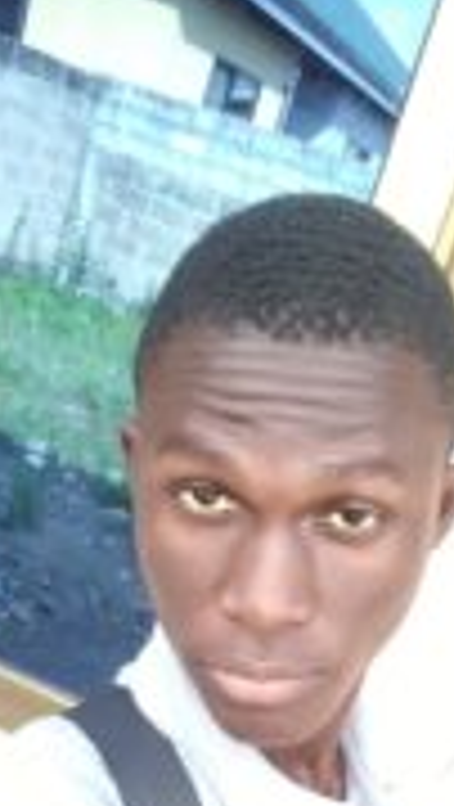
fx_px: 1046
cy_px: 725
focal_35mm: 49
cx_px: 245
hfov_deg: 24.5
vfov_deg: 39.1
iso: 119
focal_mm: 2.42
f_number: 2
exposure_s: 1/120
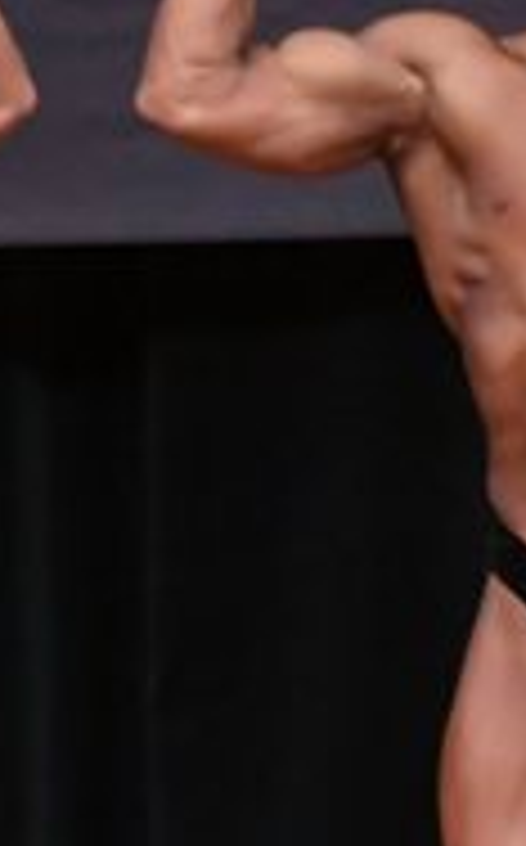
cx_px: 1495
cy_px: 684
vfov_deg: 2.0
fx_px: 24663
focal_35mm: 1072
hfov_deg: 1.2
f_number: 5.6
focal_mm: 170
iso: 5000
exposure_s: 1/400
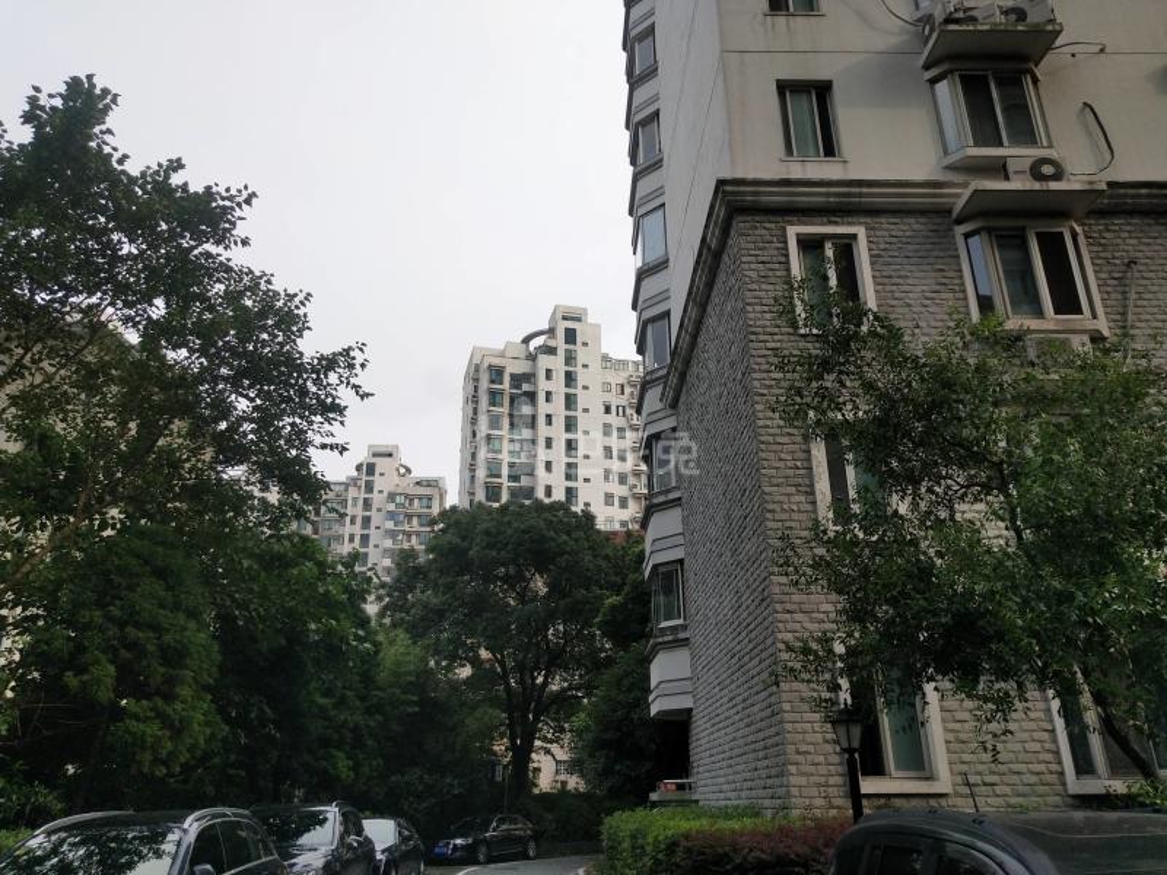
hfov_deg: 60.0
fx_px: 1011
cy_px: 438
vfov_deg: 46.8
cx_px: 584
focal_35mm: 30
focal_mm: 3.95
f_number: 1.8
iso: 59
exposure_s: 1/1296
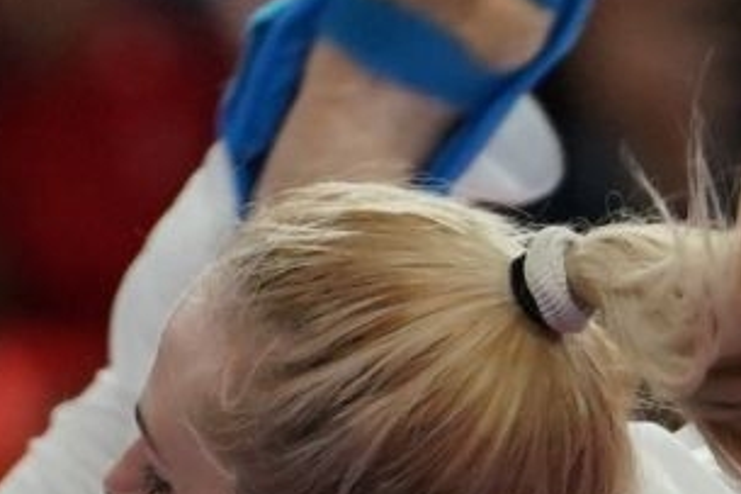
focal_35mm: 1773
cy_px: 509
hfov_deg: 1.2
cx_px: 343
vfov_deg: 0.8
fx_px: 36473
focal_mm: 200
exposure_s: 1/1000
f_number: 2.8
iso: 1600
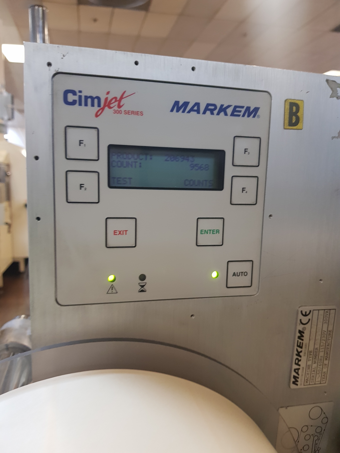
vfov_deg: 67.3
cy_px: 226
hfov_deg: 53.1
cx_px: 170
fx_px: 340
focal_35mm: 26
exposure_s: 1/33
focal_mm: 4.3
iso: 250
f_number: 1.7
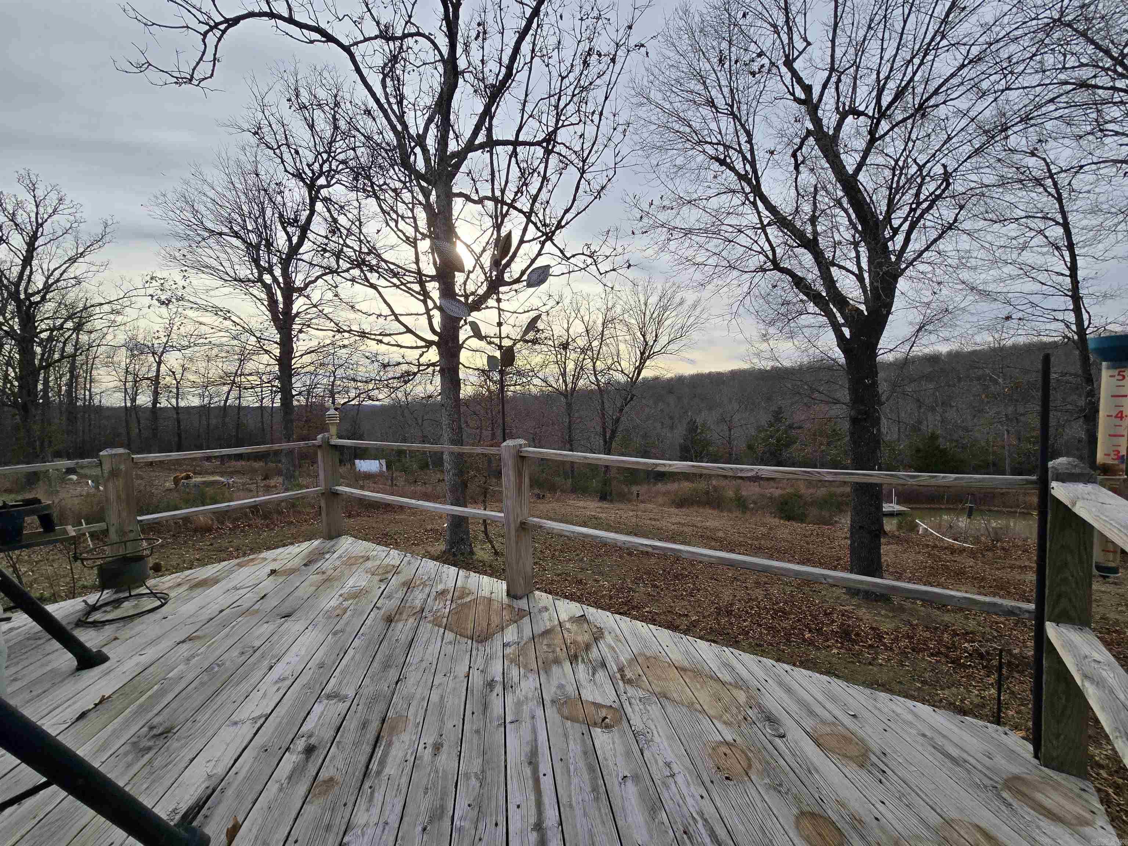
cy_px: 423
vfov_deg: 89.9
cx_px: 564
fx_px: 424
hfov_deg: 106.2
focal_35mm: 13
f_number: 2.2
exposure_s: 1/2359
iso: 50
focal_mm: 2.2
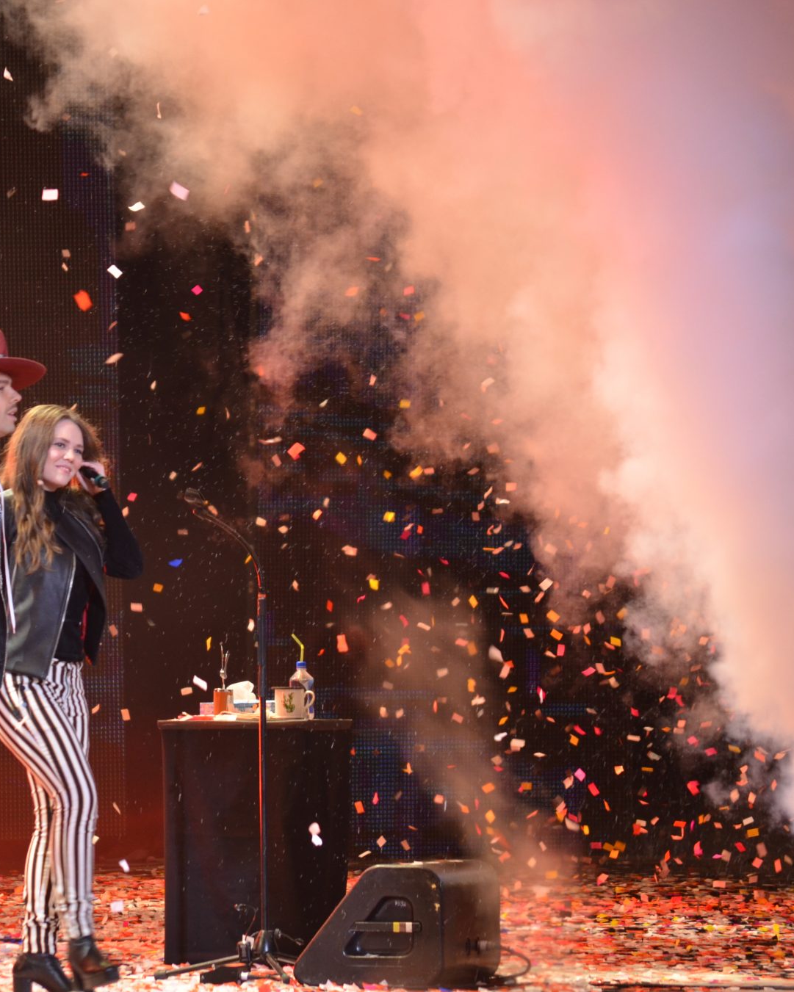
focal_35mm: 309
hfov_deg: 5.0
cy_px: 497
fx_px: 9067
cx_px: 142
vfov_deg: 6.3
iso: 800
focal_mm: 145
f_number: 5
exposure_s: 1/125
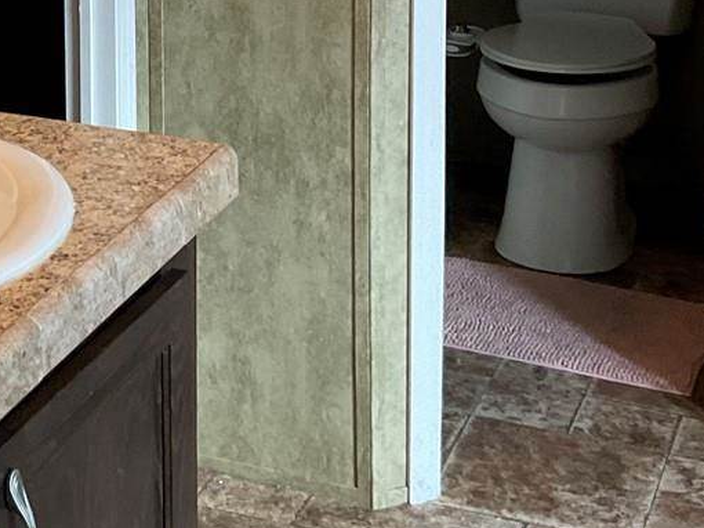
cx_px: 29
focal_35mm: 91
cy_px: -152
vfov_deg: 15.5
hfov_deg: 20.9
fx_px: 1850
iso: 125
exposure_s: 1/60
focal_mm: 3
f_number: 1.8
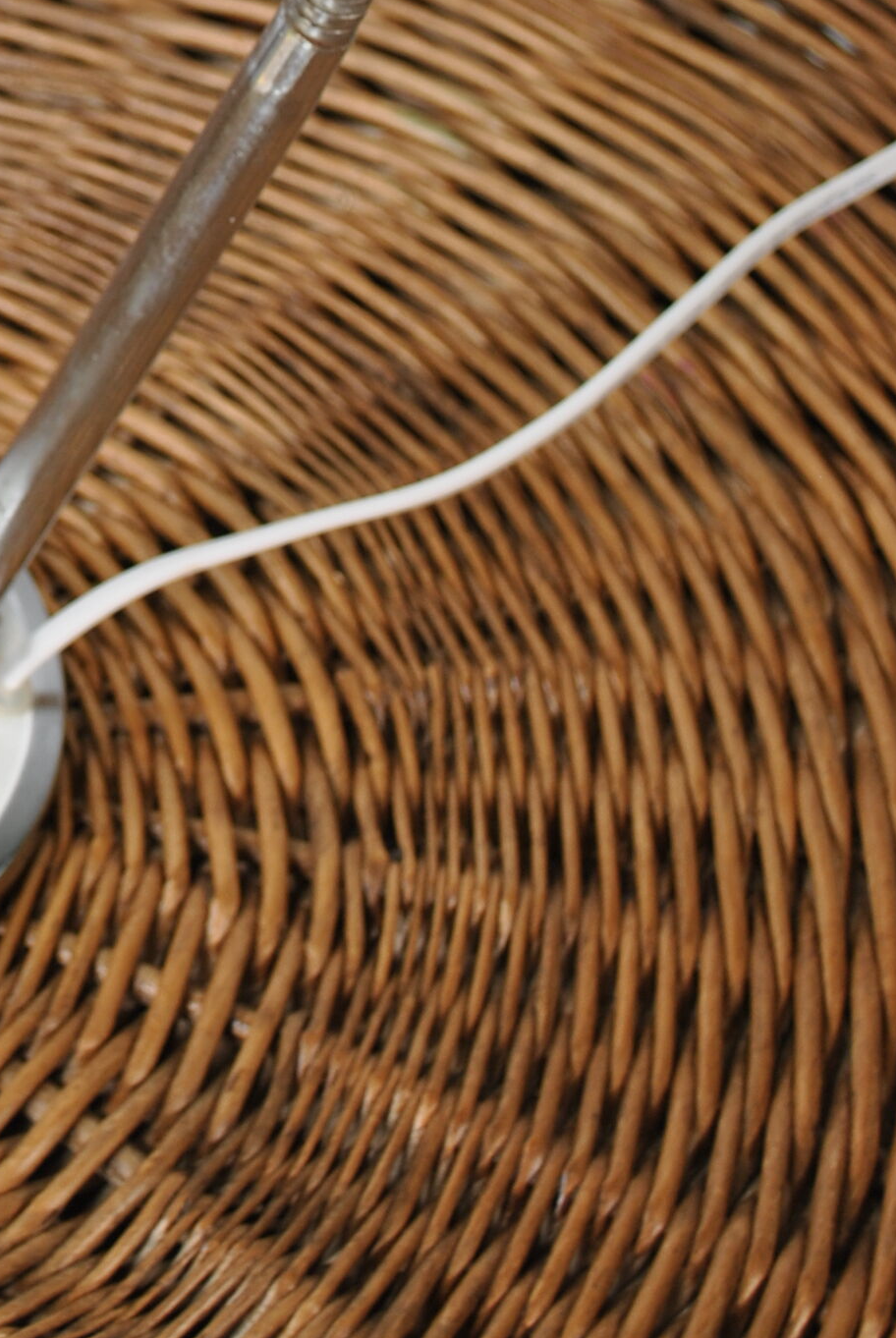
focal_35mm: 145
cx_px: -358
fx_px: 5396
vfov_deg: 13.8
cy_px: -225
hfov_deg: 9.3
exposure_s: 1/40
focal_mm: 34
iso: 100
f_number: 5
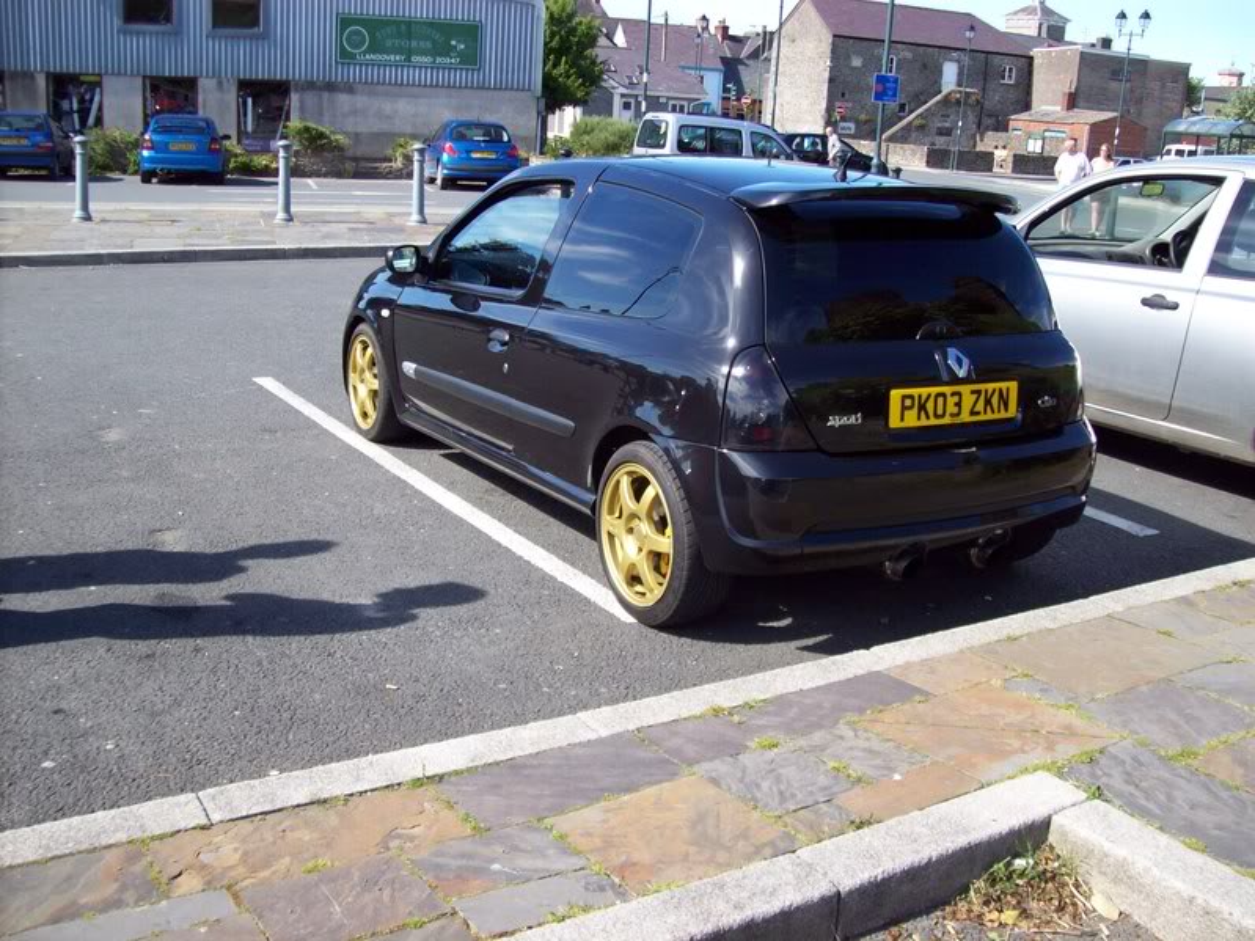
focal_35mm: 36
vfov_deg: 39.6
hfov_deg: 51.4
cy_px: 470
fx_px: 1305
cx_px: 628
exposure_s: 1/525
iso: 80
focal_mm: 6
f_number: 2.7
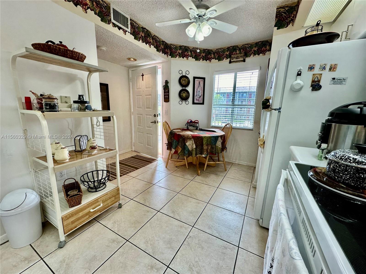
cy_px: 137
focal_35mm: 14
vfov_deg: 85.7
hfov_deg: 102.1
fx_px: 148
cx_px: 183
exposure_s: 1/120
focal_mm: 2.22
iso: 80
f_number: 2.2
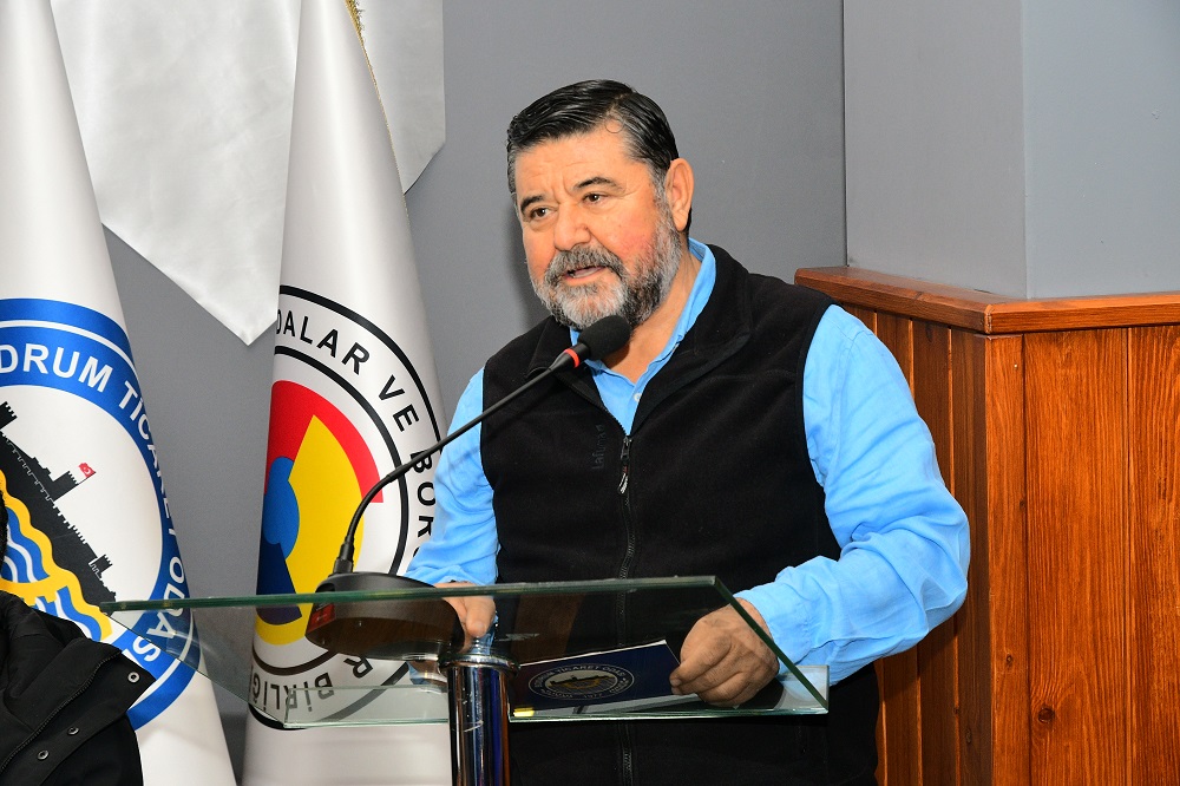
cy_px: 393
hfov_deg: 24.6
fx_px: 2703
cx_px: 590
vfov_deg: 16.5
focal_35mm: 82
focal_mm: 55
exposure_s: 1/125
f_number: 6.3
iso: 1250
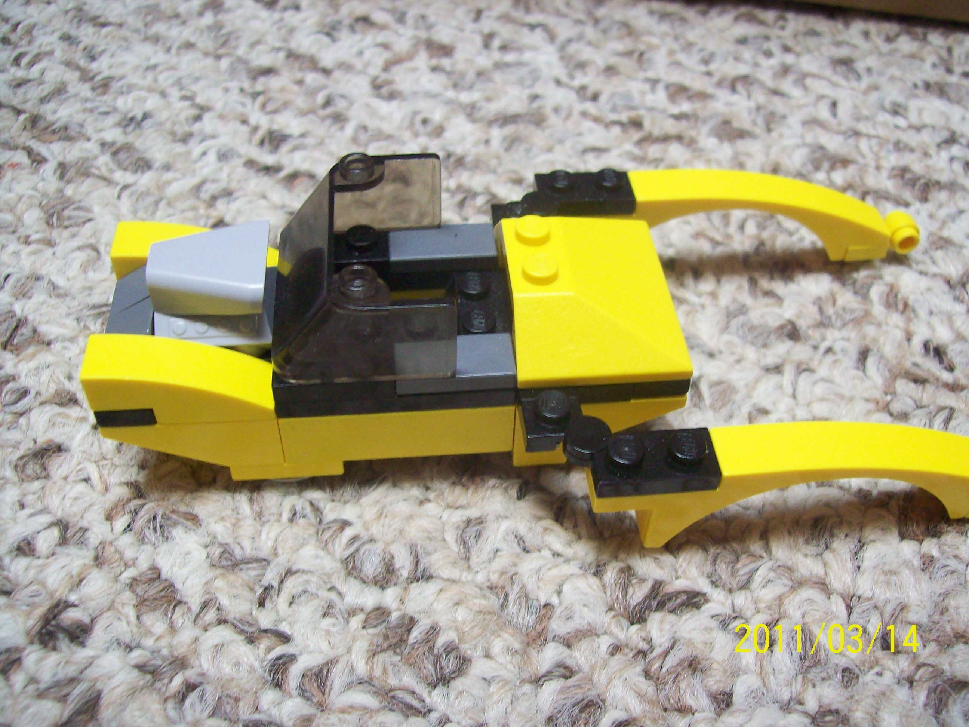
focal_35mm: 36
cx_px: 484
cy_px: 364
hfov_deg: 51.4
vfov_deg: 39.7
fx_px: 1008
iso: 160
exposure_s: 1/14.6
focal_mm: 6
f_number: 2.7
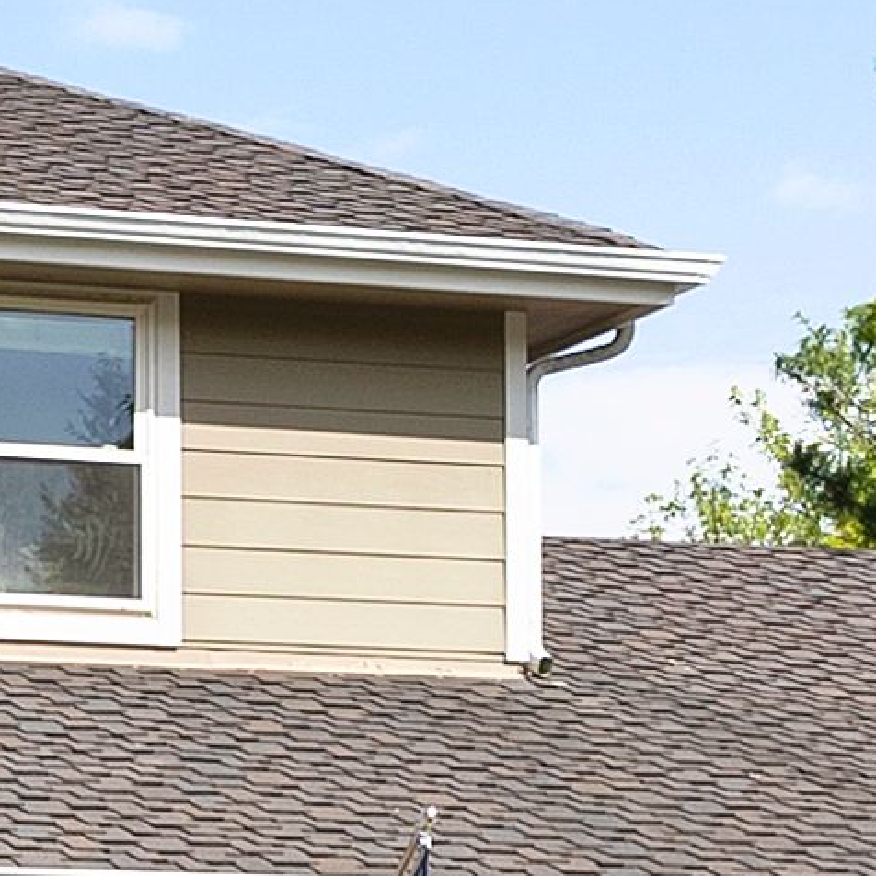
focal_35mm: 159
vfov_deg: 10.5
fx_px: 4552
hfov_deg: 10.5
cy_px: 1389
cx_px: -556
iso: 200
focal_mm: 21
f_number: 9
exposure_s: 1/320
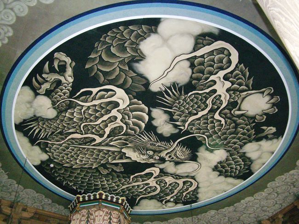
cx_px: 150
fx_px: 328
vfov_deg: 37.7
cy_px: 112
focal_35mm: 38
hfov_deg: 49.0
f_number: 2.8
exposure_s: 1/60
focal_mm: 7.9
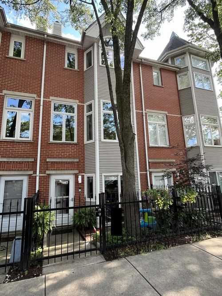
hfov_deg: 71.6
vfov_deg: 87.8
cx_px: 111
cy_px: 148
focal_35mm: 18
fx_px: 154
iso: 50
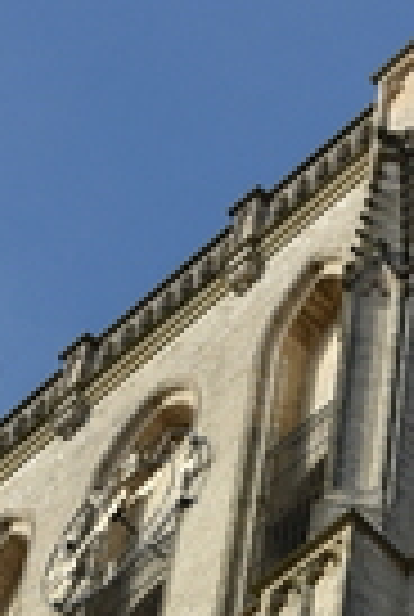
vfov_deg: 9.2
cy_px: 1192
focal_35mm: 211
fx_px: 3621
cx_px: 135
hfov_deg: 6.5
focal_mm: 42
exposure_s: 1/400
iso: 320
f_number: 8
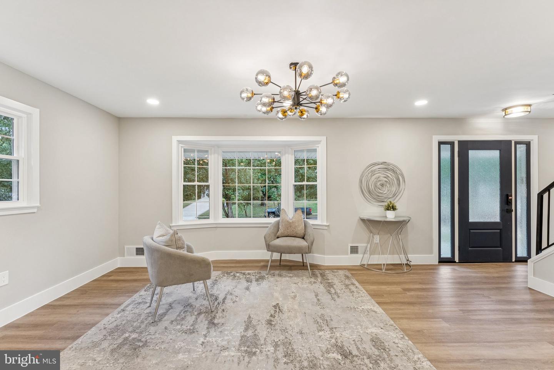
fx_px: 234
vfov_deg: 76.6
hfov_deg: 99.6
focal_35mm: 15
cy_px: 185
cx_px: 277
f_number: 9
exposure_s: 1/6
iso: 250
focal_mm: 15.2
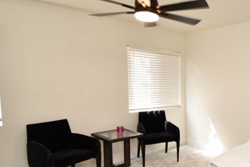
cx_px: 222
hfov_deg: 55.7
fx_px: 201
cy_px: 107
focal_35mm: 29
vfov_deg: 44.5
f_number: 4
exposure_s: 1/60
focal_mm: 10
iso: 250
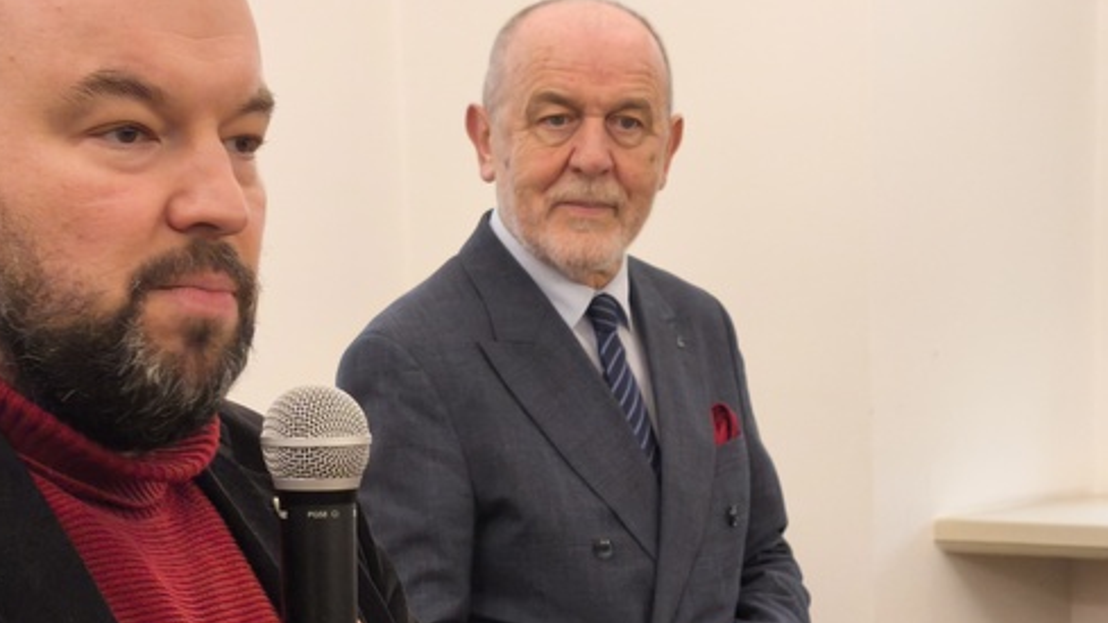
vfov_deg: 11.4
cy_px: 680
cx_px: 641
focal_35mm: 105
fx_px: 3085
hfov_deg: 20.3
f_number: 1.6
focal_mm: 6.57
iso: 250
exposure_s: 1/50
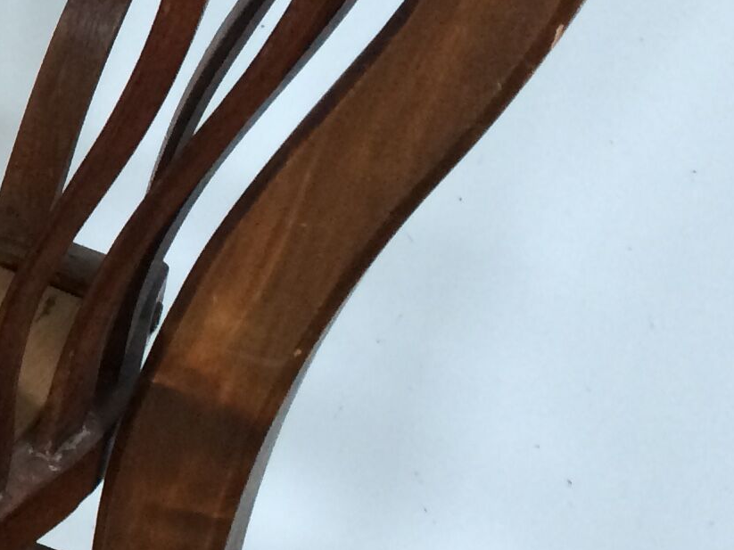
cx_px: -645
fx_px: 2438
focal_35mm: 115
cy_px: 190
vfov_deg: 12.9
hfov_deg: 14.7
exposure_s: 1/33
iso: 80
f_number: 2.2
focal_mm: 4.15
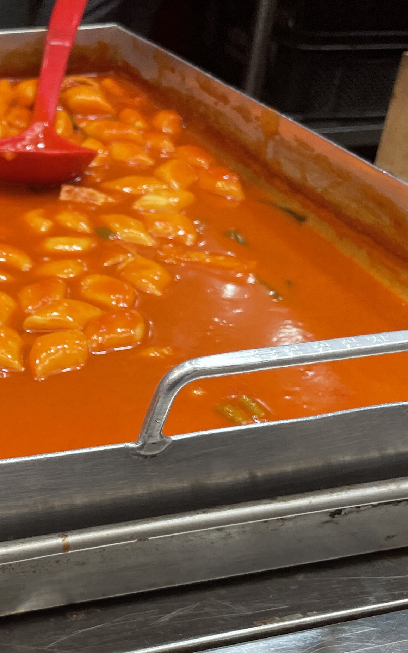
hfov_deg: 20.3
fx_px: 1067
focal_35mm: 60
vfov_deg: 33.8
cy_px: 408
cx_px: -81
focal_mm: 4.2
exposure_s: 1/120
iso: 50
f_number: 1.6
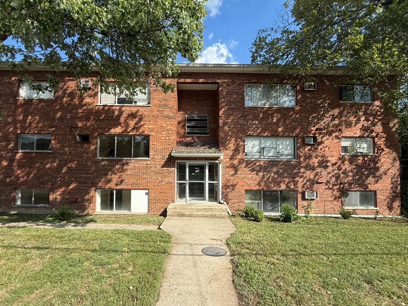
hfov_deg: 94.5
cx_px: 196
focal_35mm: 16
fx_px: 189
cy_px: 170
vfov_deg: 77.8
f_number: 2.2
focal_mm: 2.22
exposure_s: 1/1285
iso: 50
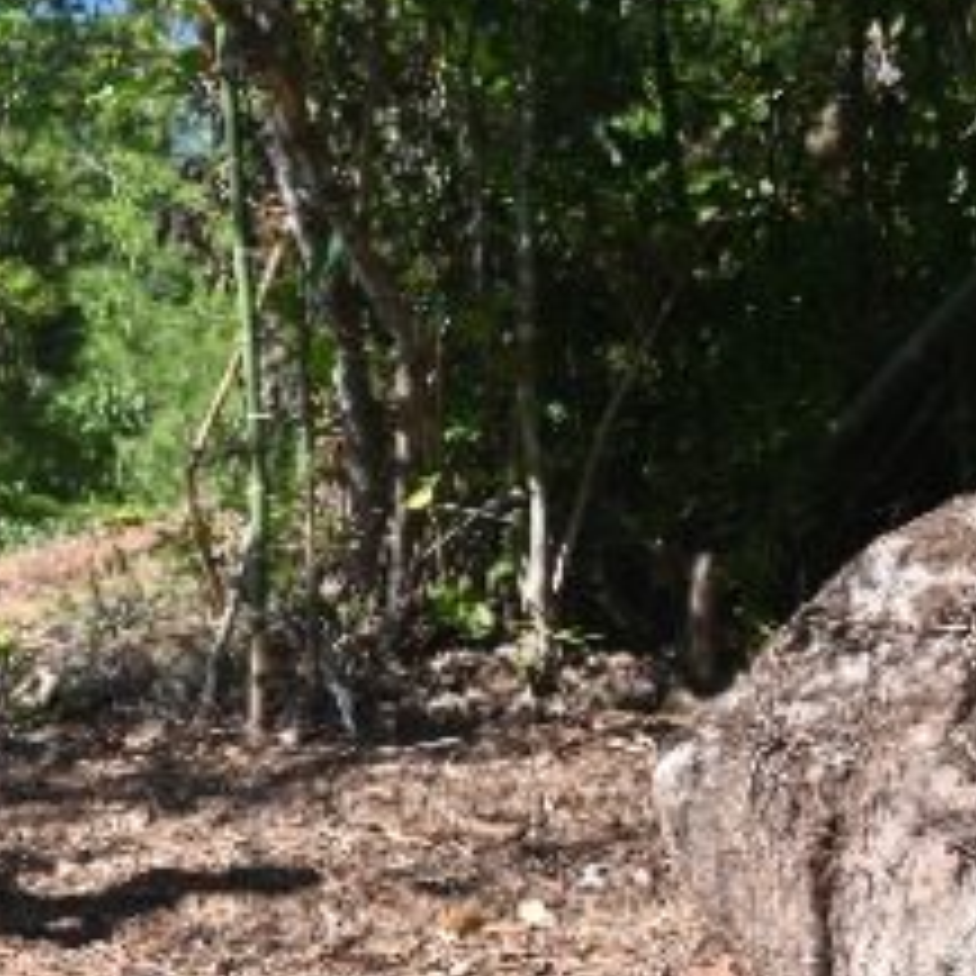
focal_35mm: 94
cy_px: 578
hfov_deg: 16.2
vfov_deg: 18.4
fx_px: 3014
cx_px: -639
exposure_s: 1/250
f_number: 5.6
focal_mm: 31.5
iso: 100
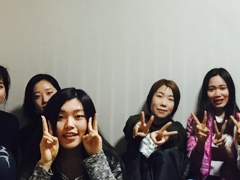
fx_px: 506
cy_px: 54
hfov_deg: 25.9
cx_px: 210
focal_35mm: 73
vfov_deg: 20.1
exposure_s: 1/30
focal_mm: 2.65
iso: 200
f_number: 2.2
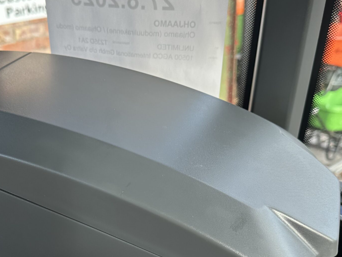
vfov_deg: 32.0
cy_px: 162
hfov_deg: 41.8
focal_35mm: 45
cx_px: 127
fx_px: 445
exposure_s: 1/406
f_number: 1.78
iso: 80
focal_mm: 6.86
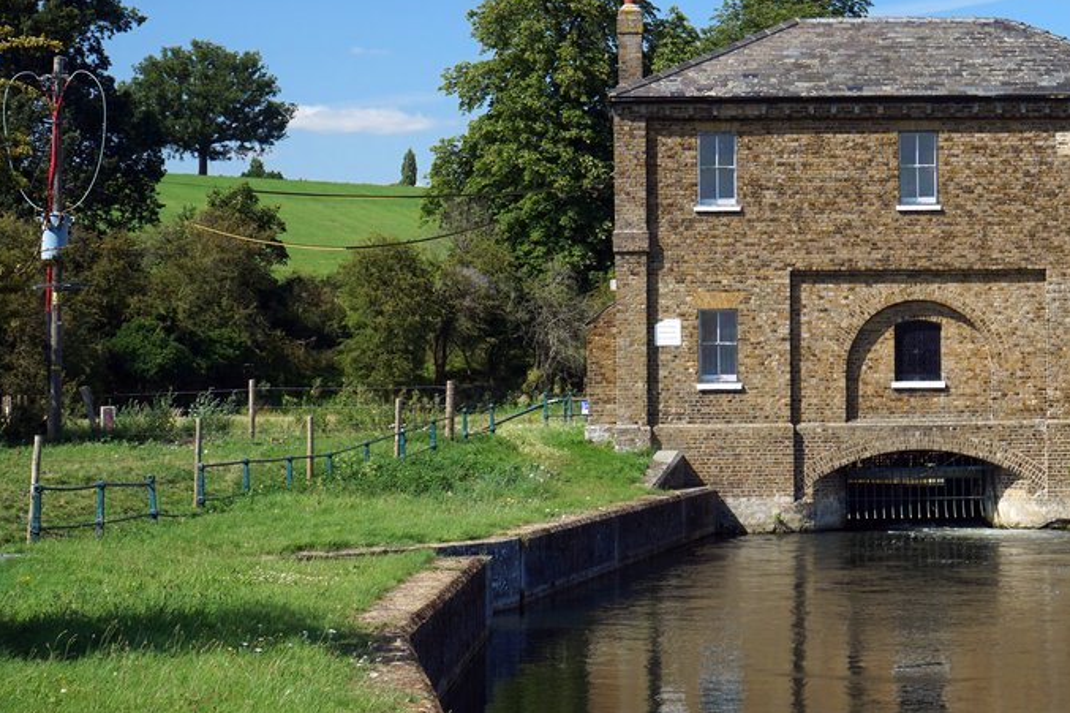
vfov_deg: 13.5
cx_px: 888
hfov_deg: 20.0
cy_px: 262
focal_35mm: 101
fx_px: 3001
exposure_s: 1/100
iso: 100
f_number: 7.1
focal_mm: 57
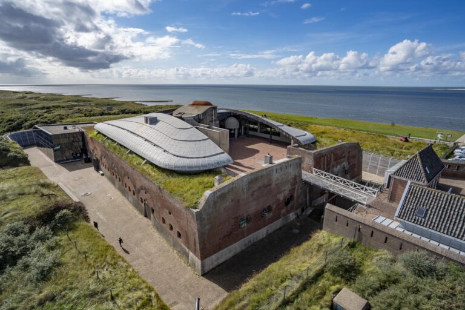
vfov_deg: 67.4
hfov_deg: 90.0
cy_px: 155
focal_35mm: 18
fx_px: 232
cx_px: 232
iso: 400
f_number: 10
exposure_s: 1/500
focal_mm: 18
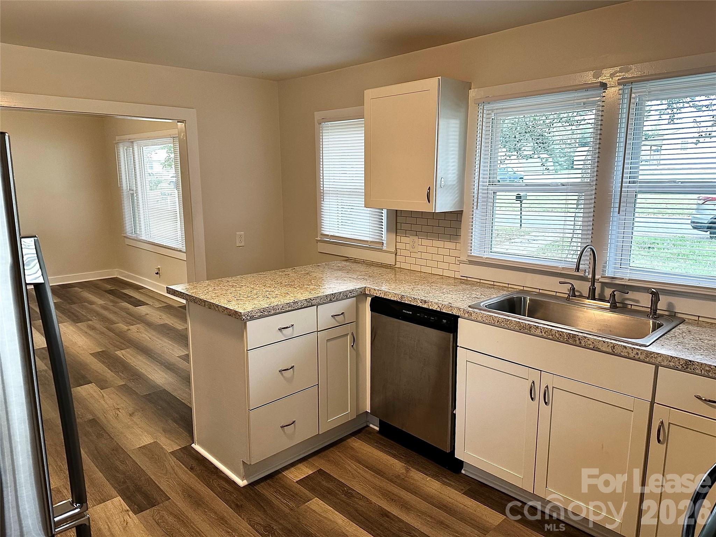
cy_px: 268
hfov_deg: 71.6
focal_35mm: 24
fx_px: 496
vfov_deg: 56.8
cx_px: 358
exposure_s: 1/60
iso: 200
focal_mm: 6.86
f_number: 1.78
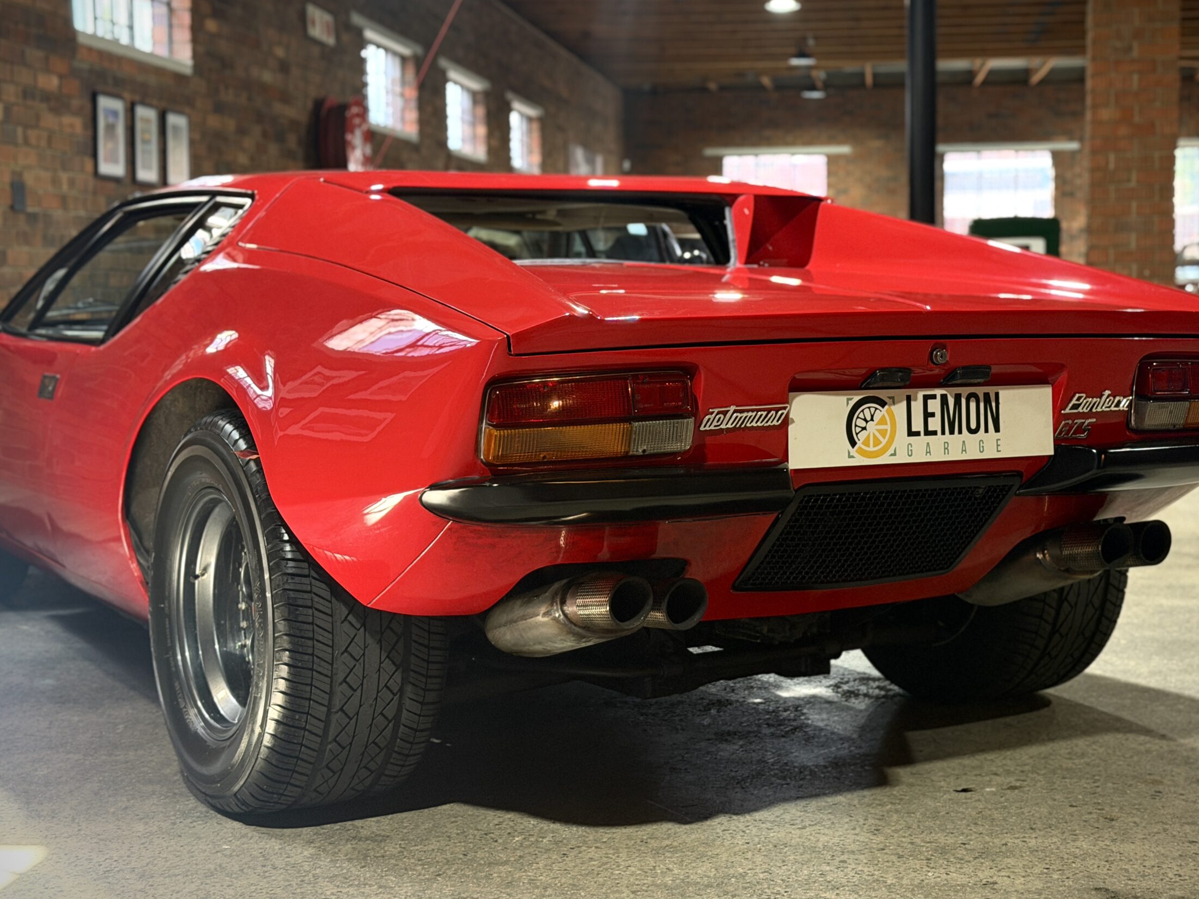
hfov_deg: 34.3
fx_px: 1940
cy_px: 405
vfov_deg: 26.1
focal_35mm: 56
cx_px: 663
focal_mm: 6.76
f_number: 1.78
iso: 320
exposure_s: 1/33
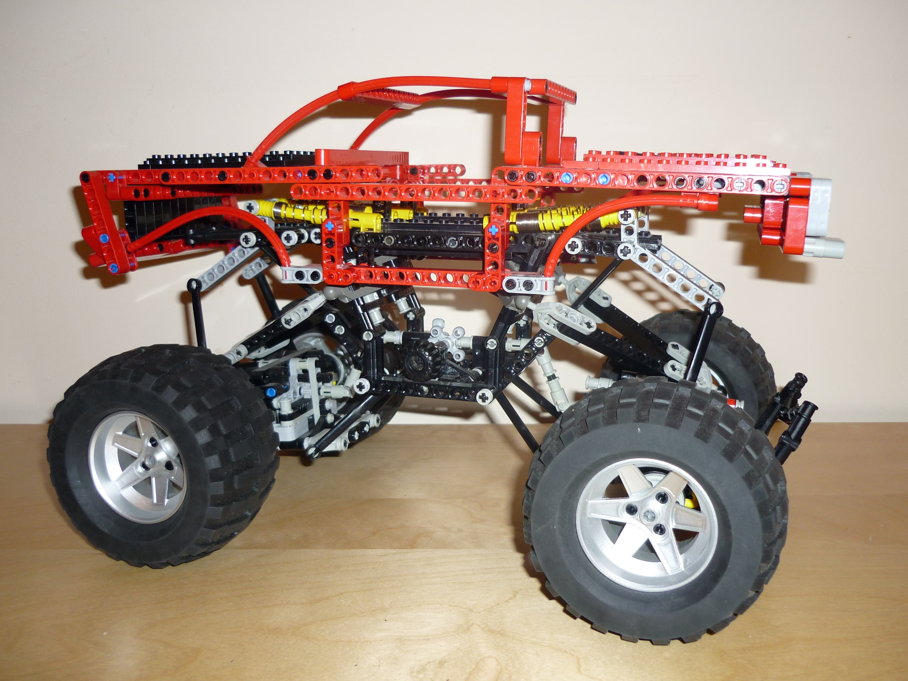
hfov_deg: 55.4
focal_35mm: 33
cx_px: 454
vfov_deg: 42.9
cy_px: 340
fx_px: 866
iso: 100
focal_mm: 5.5
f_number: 2.8
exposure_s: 1/30
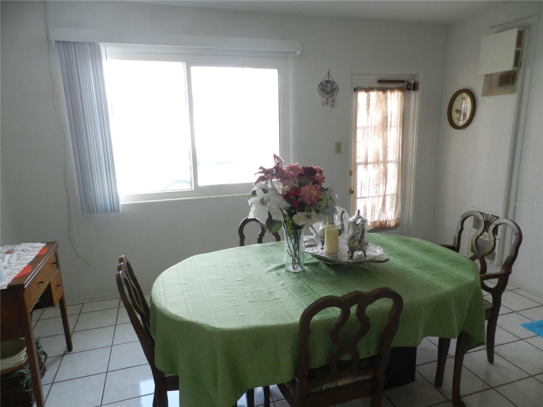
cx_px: 272
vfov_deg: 58.9
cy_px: 204
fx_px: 361
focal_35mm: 23
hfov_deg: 73.9
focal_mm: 4
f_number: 3.4
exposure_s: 1/50
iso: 160
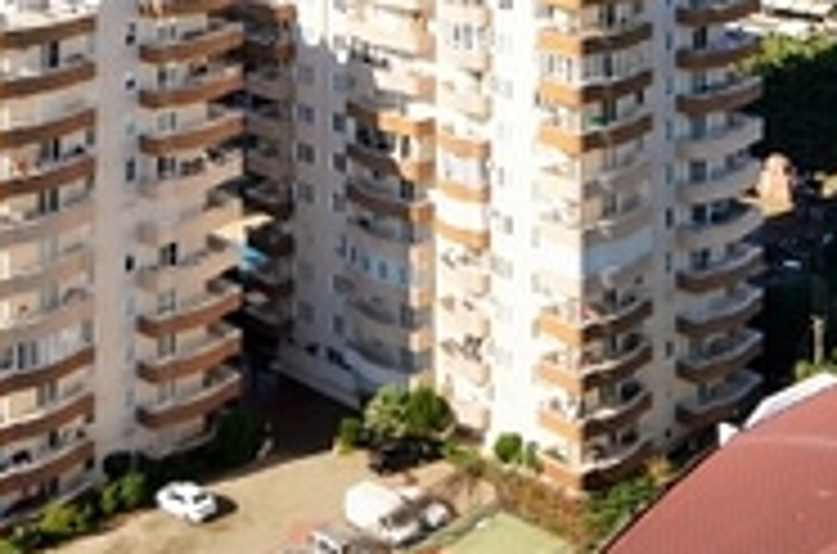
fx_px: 1623
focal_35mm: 70
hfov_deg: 28.9
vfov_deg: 16.6
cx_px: 493
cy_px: -405
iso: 100
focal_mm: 12
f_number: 9
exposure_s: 1/250
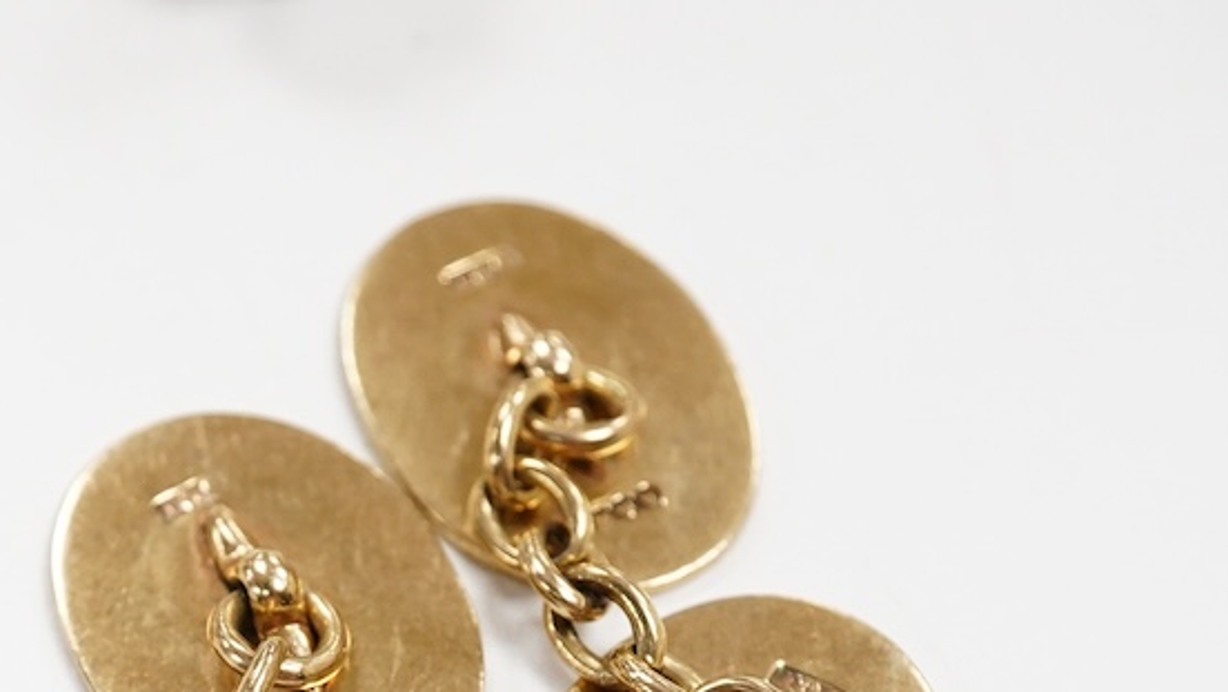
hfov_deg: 21.9
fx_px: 3127
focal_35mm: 96
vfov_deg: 12.4
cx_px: 199
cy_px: 781
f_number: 10
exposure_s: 1/200
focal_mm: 30
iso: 2500
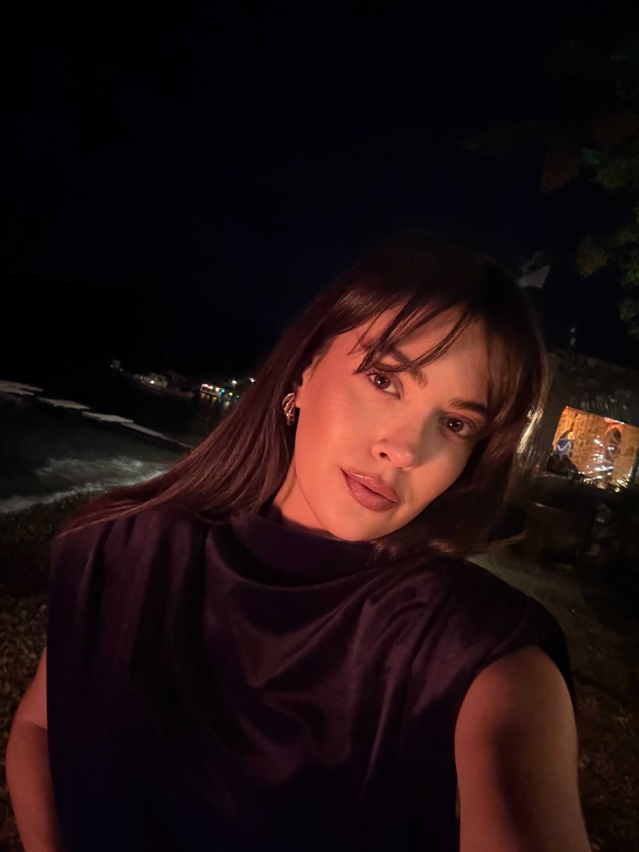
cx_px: 347
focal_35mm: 28
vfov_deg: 63.4
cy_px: 411
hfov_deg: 49.7
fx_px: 689
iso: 1000
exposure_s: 1/15
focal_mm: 2.69
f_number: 1.9
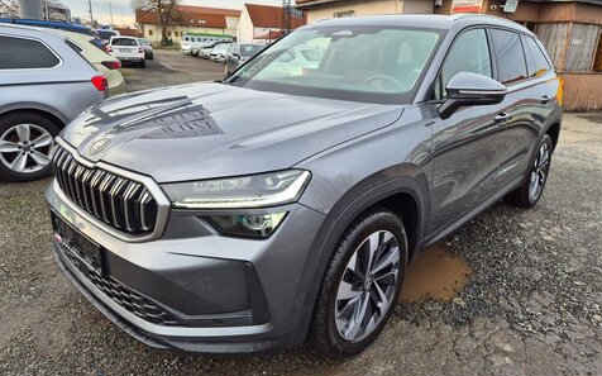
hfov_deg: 72.6
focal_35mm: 25
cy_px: 170
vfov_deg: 49.2
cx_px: 298
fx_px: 410
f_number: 1.8
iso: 25
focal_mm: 5.4
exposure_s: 1/236
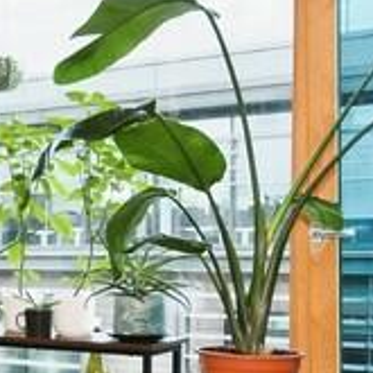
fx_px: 963
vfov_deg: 21.7
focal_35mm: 79
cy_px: 281
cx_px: -235
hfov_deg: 18.6
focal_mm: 10
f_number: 8
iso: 400
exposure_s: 1/60
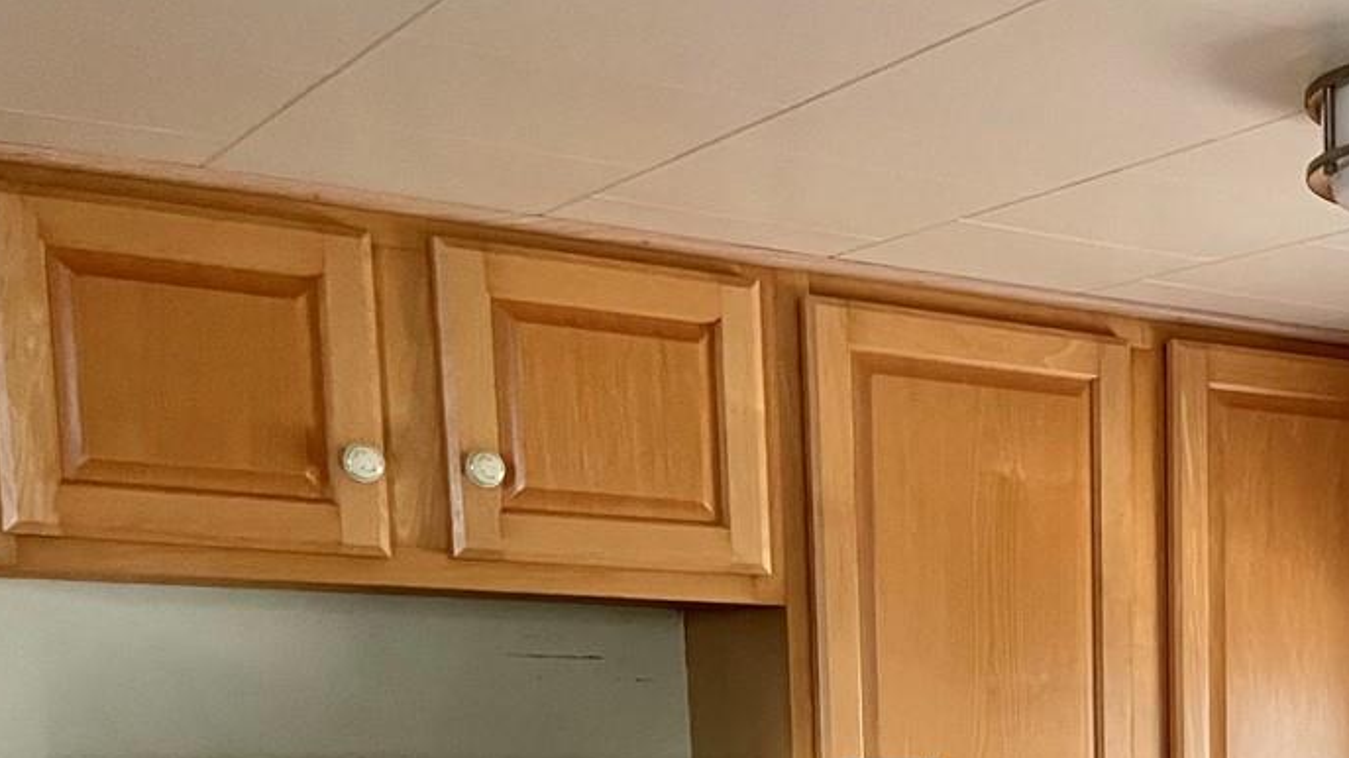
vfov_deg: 16.6
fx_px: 2360
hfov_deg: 29.1
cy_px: 1129
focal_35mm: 66
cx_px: 1453
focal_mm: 4.2
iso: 250
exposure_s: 1/60
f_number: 1.6
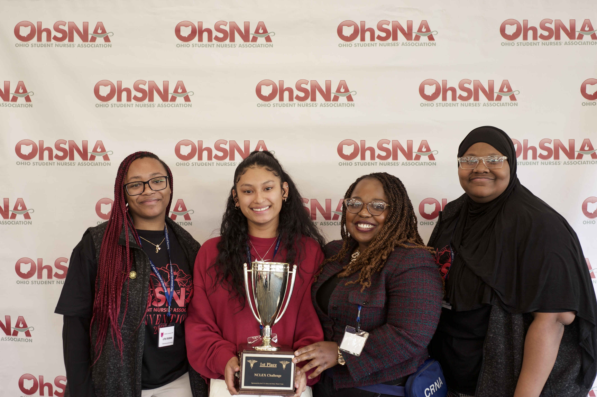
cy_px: 198
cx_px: 298
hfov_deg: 39.6
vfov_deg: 27.0
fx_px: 829
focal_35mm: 50
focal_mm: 50
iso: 250
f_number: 4
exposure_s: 1/15
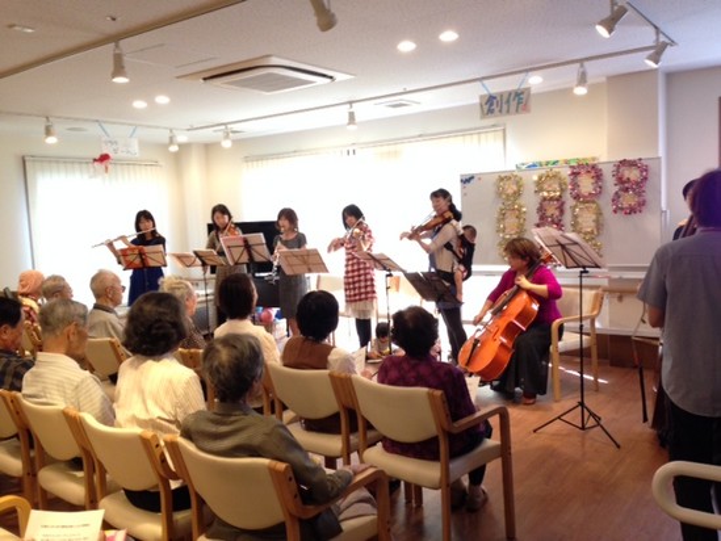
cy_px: 270
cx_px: 360
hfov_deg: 55.3
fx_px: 687
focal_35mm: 33
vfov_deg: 43.0
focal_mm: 4.12
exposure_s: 1/20
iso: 125
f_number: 2.4
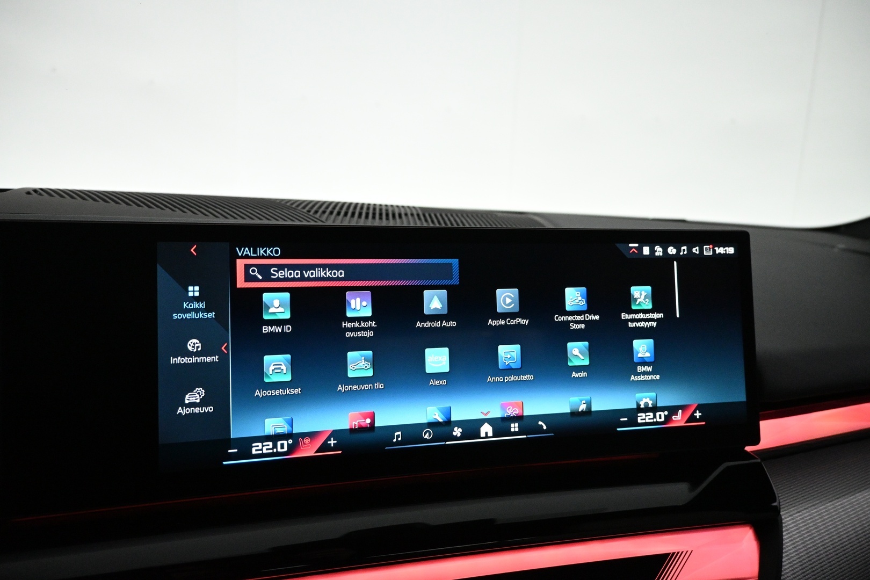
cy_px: 290
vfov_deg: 53.1
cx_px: 435
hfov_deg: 73.7
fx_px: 580
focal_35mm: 24
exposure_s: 1/250
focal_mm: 16
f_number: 3.5
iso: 4000
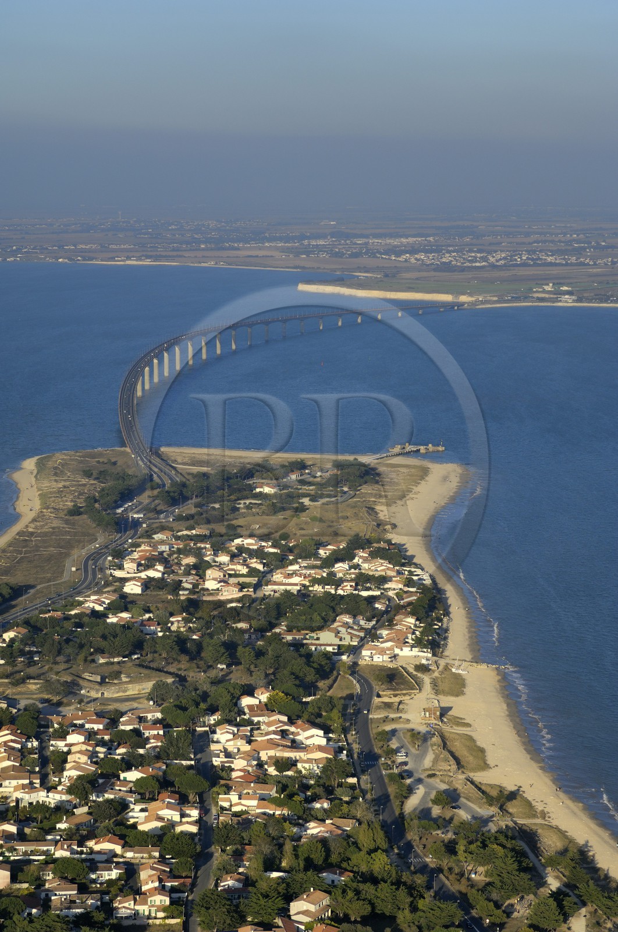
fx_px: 2712
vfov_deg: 19.5
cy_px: 466
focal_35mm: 105
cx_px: 309
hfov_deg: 13.0
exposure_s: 1/640
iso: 100
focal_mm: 70
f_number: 5
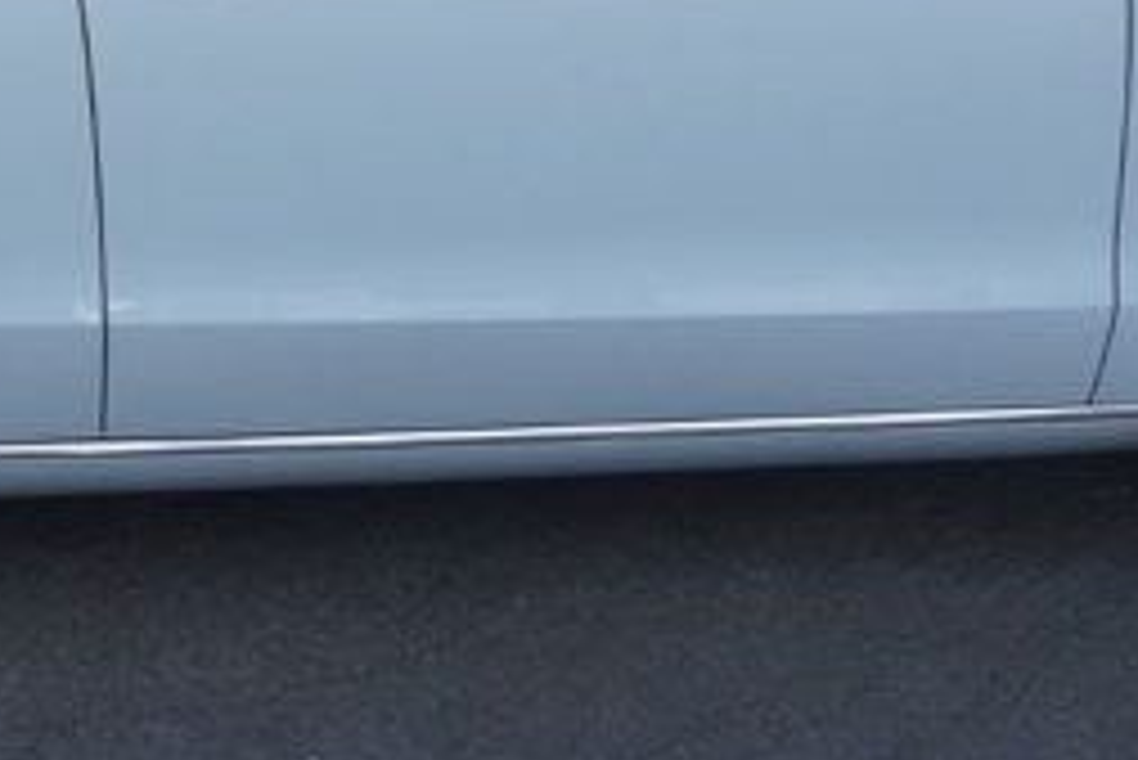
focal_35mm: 97
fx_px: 3068
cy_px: -103
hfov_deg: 20.5
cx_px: 72
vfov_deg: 13.8
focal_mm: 16
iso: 100
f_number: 4
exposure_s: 1/60
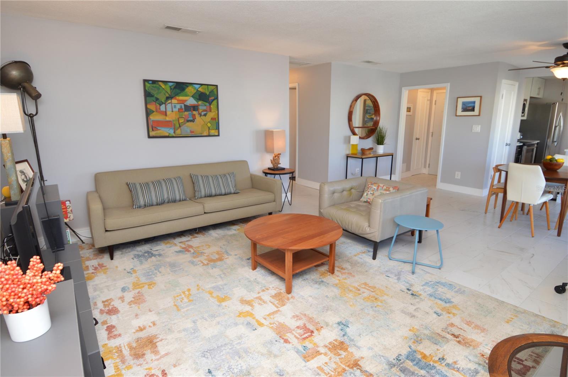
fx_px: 284
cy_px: 188
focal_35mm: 18
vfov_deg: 67.3
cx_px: 284
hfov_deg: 90.1
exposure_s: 1/60
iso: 400
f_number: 4
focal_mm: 12
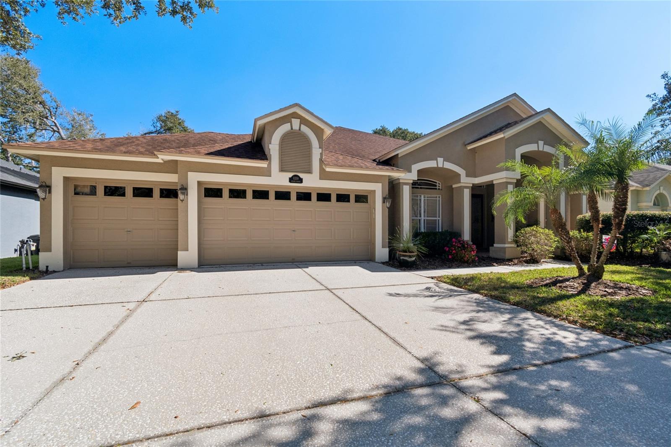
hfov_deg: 100.4
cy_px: 224
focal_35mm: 15
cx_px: 336
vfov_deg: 77.3
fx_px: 280
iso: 100
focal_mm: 10
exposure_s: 1/200
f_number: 7.1
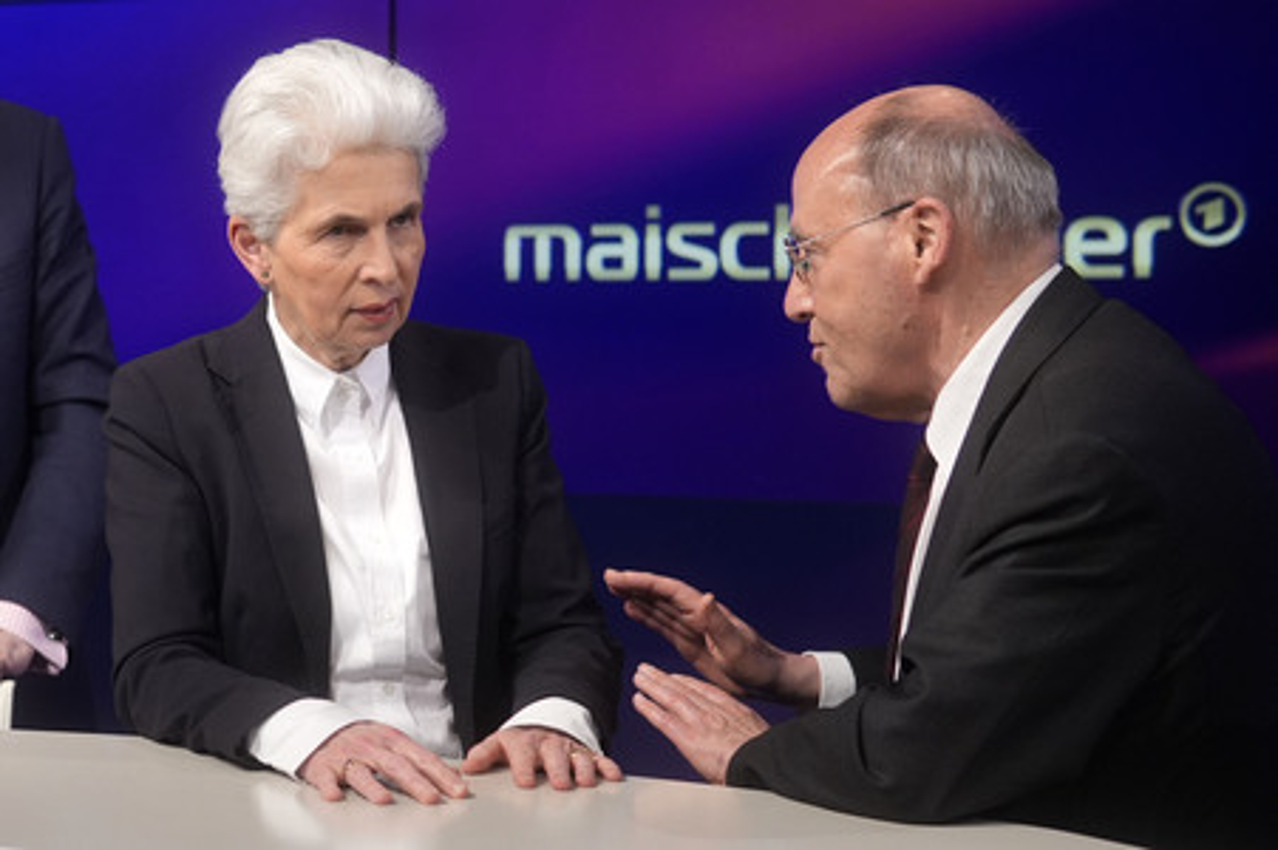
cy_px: 425
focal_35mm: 45
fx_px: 1596
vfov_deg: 29.8
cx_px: 639
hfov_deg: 43.6
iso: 640
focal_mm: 30
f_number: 2.2
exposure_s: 1/250
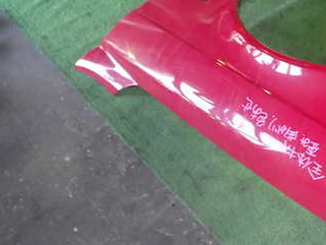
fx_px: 528
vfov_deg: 26.1
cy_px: 136
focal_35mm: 56
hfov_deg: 32.5
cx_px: 299
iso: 400
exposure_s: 1/30
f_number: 2.3
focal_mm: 5.4
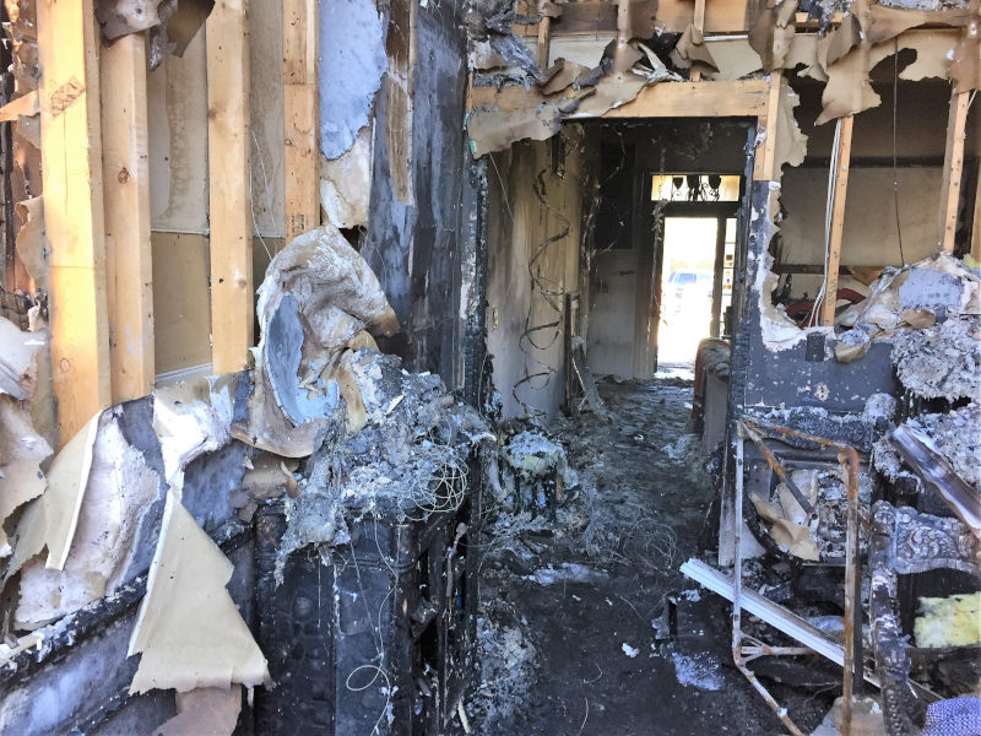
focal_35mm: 29
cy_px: 368
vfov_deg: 48.2
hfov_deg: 61.7
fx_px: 822
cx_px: 490
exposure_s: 1/30
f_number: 2.2
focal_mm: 4.15
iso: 50
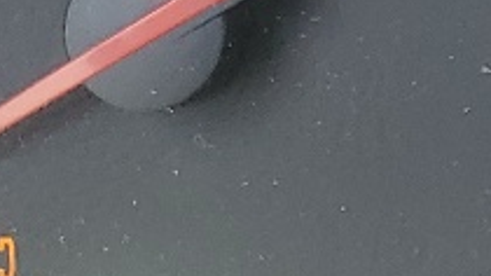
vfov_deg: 5.6
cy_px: -105
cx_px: 1132
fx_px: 2811
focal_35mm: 216
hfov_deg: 9.1
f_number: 1.5
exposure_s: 1/263
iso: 50
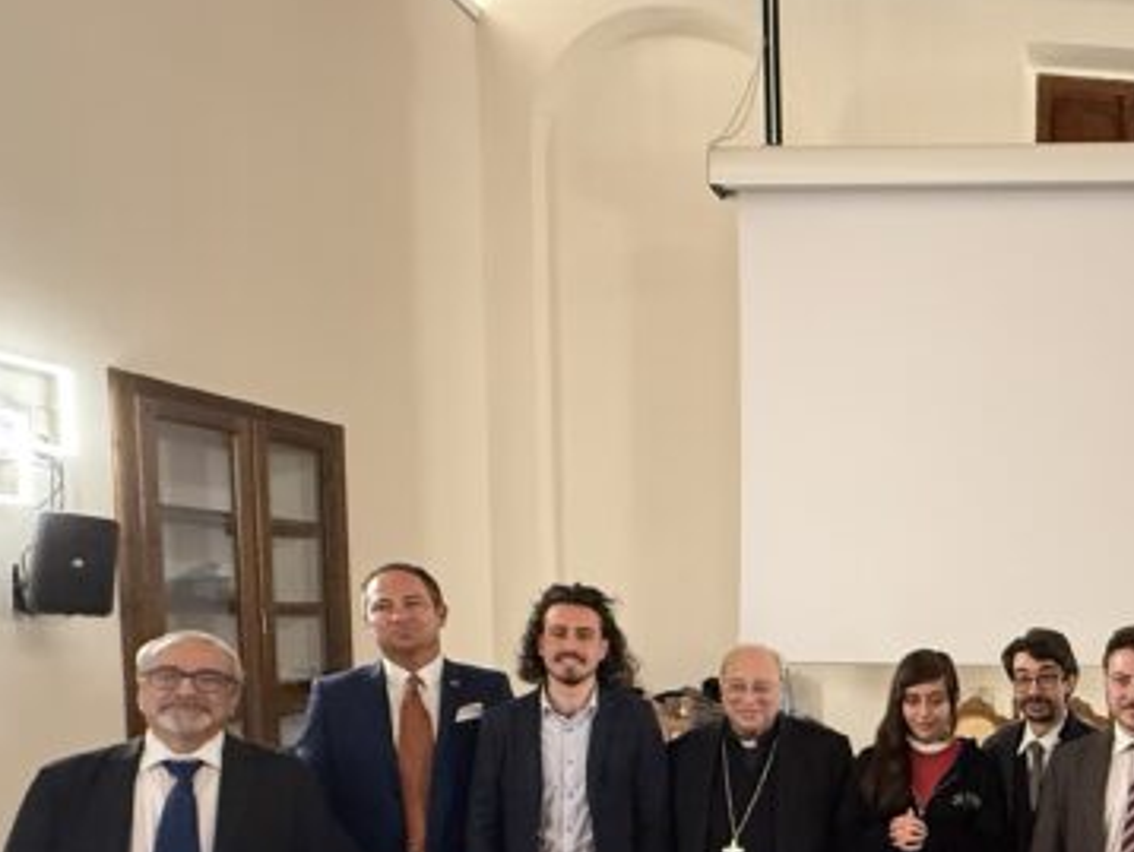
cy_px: 684
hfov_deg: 52.3
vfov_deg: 44.5
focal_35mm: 30
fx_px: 983
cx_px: 1033
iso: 500
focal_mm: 2.22
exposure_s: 1/50
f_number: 2.2
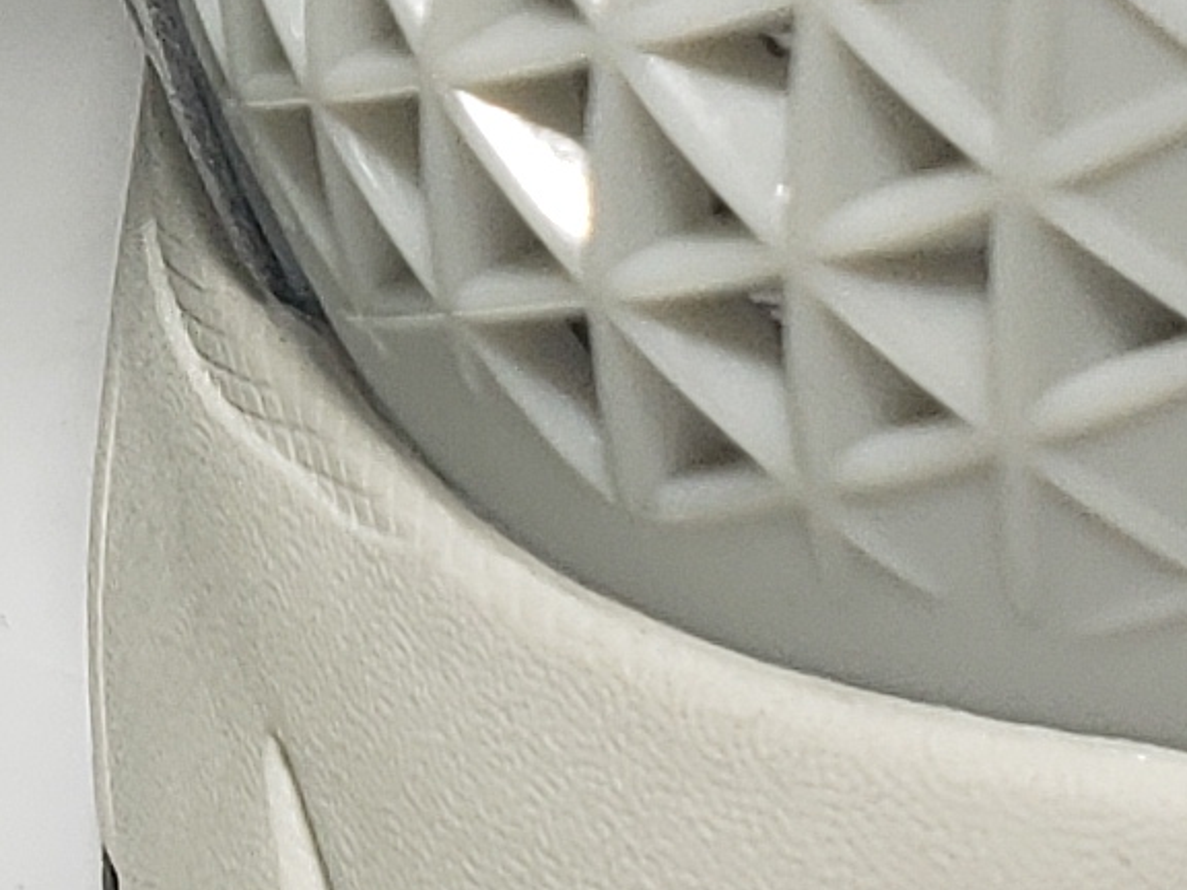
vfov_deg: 8.0
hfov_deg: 10.6
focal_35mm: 182
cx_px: -379
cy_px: -552
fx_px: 6241
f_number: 2.4
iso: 50
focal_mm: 4.3
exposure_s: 1/201
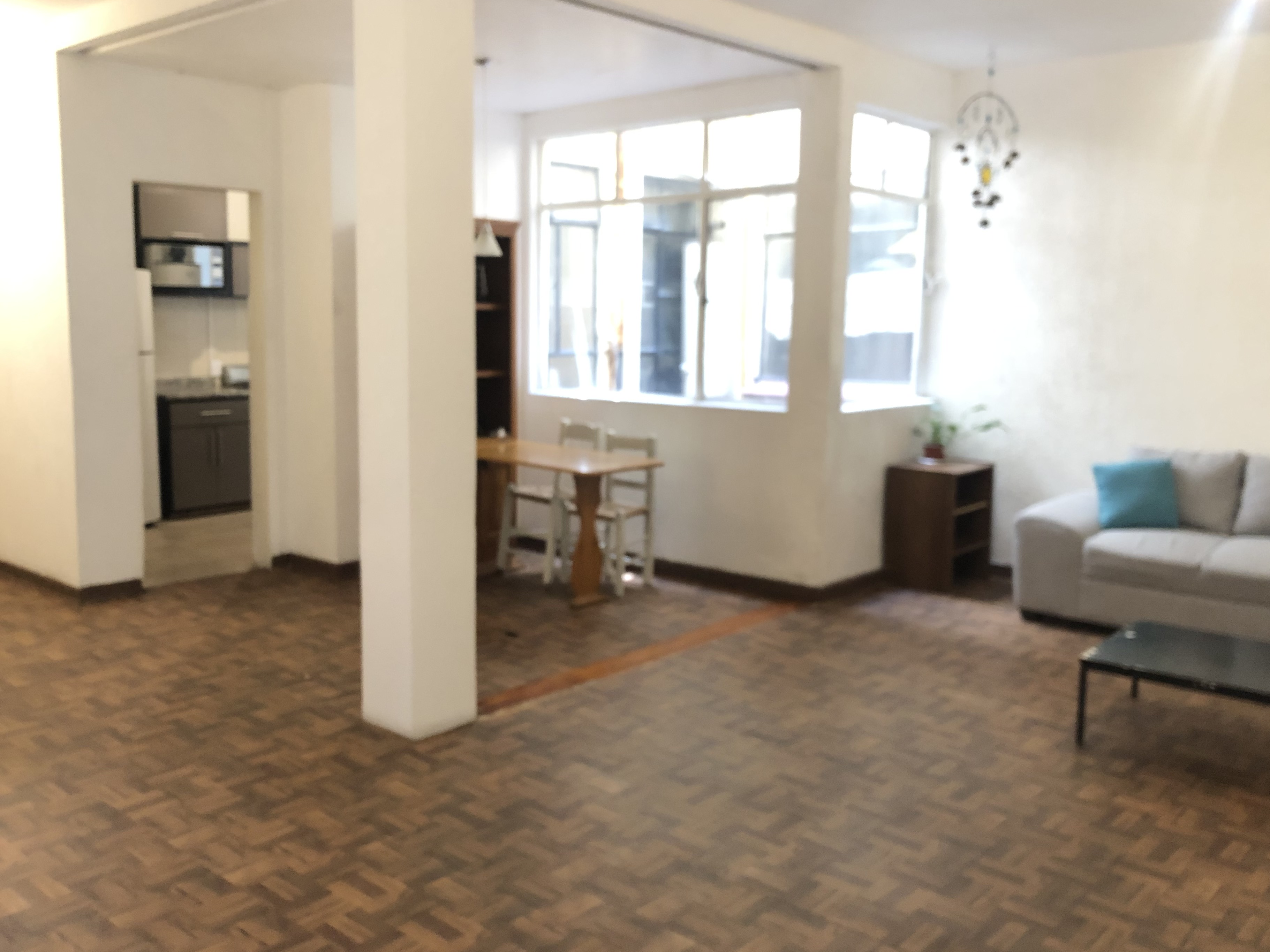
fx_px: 1137
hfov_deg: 58.4
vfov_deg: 45.4
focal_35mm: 31
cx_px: 636
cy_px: 466
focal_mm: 4
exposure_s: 1/9
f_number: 1.8
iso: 100
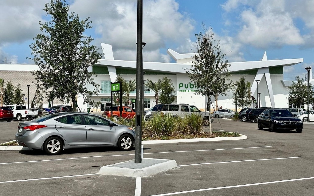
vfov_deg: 25.3
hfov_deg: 39.6
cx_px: 157
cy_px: 89
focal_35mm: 51
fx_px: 436
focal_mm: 6.86
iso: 64
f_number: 1.78
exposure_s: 1/7634
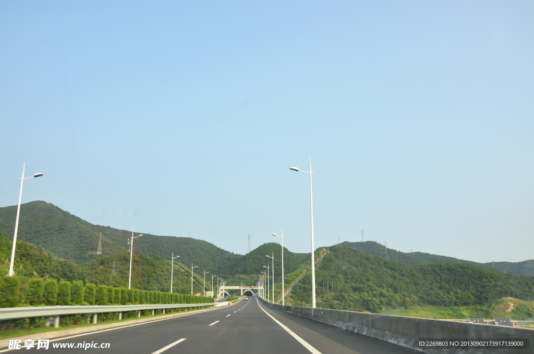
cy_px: 177
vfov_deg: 41.6
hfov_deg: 59.6
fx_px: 467
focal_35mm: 32
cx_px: 267
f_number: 9
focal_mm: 21
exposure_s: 1/160
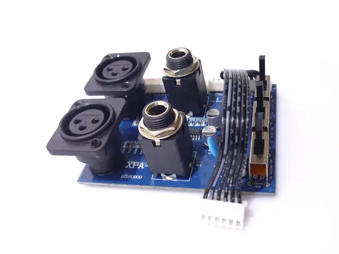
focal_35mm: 33
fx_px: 323
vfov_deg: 42.9
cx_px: 170
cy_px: 127
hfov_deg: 55.4
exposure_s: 1/30
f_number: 2.8
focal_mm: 5.5
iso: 80
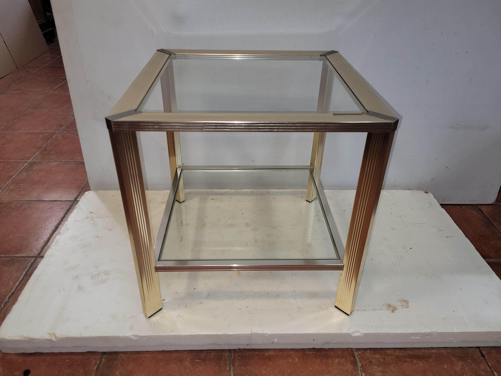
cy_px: 188
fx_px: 376
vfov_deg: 53.1
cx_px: 250
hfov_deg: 67.3
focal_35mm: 26
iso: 100
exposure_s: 1/50
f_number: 1.8
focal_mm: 5.4
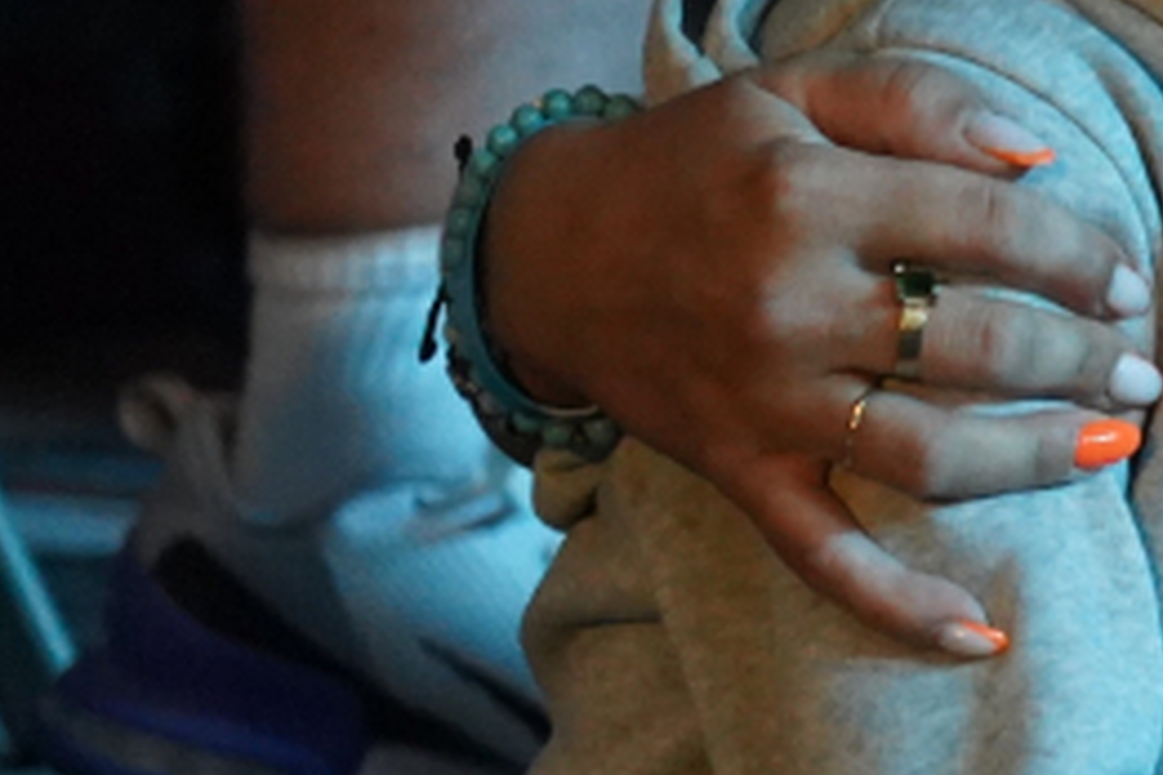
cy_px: -38
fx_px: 16894
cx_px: 2861
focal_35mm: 523
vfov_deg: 2.6
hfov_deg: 3.9
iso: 8000
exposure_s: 1/100
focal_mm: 105
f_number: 4
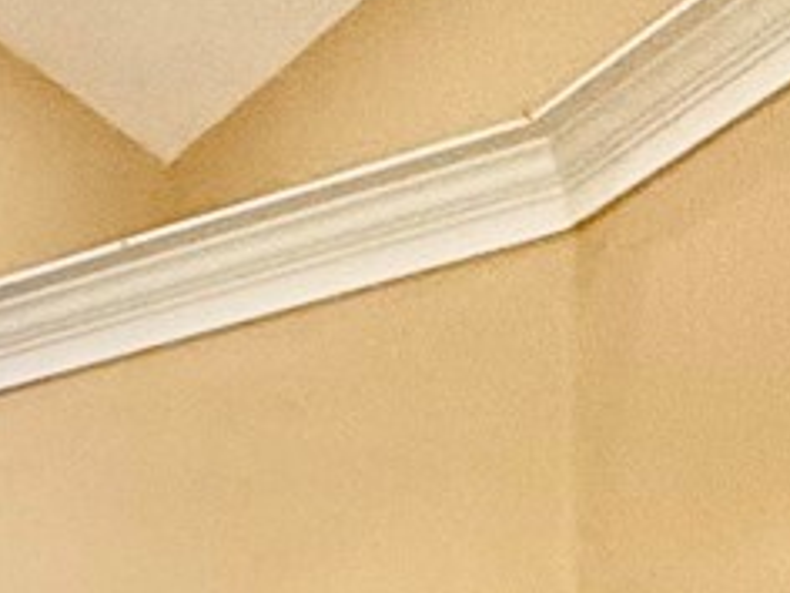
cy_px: 1484
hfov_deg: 14.9
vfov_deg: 12.0
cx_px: -977
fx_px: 2168
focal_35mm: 95
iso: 200
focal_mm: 2.22
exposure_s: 1/120
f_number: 2.2
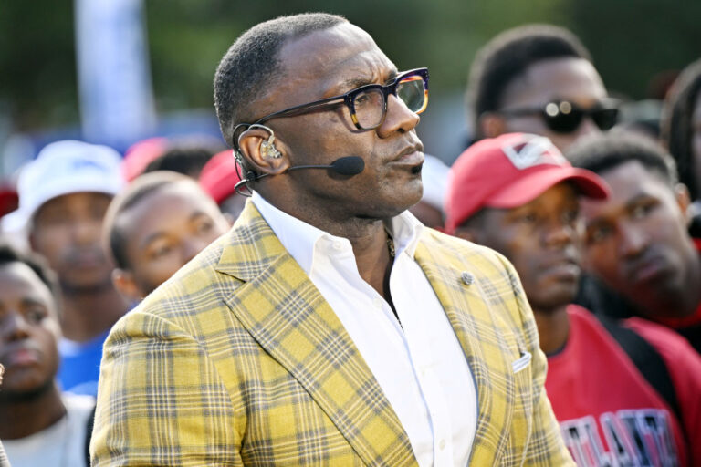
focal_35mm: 247
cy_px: 234
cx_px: 350
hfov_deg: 8.3
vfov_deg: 5.6
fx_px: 4809
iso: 320
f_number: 2.8
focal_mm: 165
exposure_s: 1/1250
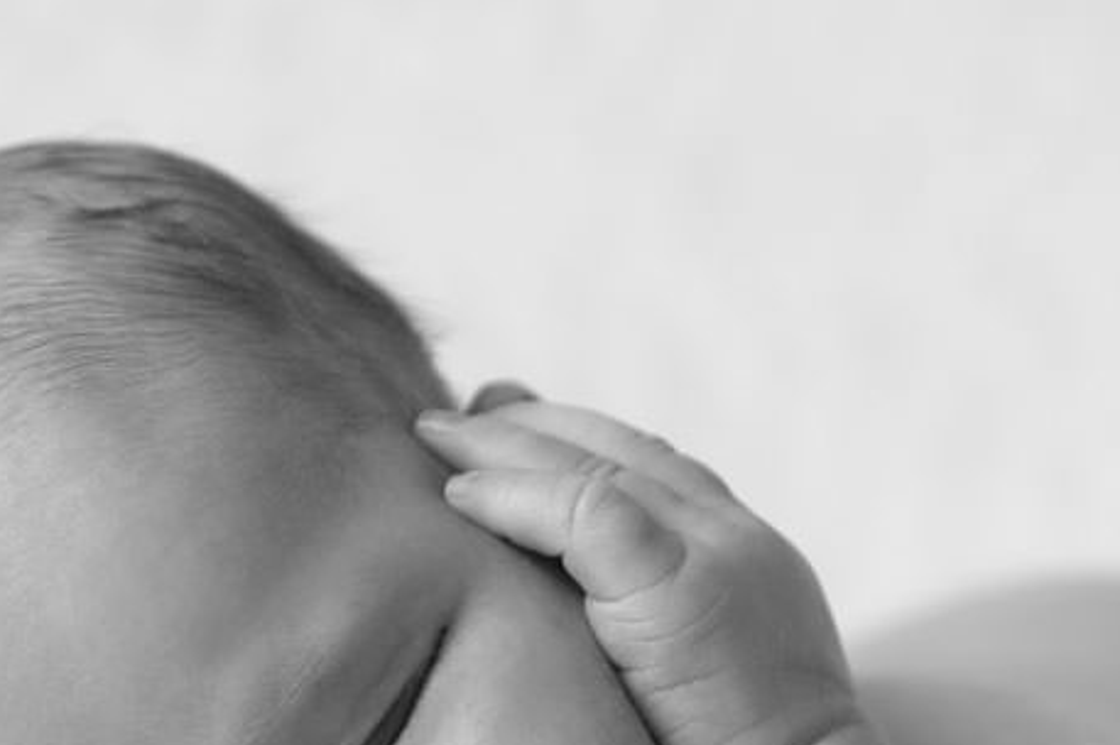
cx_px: 517
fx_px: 6373
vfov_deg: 6.7
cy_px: 740
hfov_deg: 10.0
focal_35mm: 205
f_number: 4.5
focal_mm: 78
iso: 250
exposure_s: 1/200
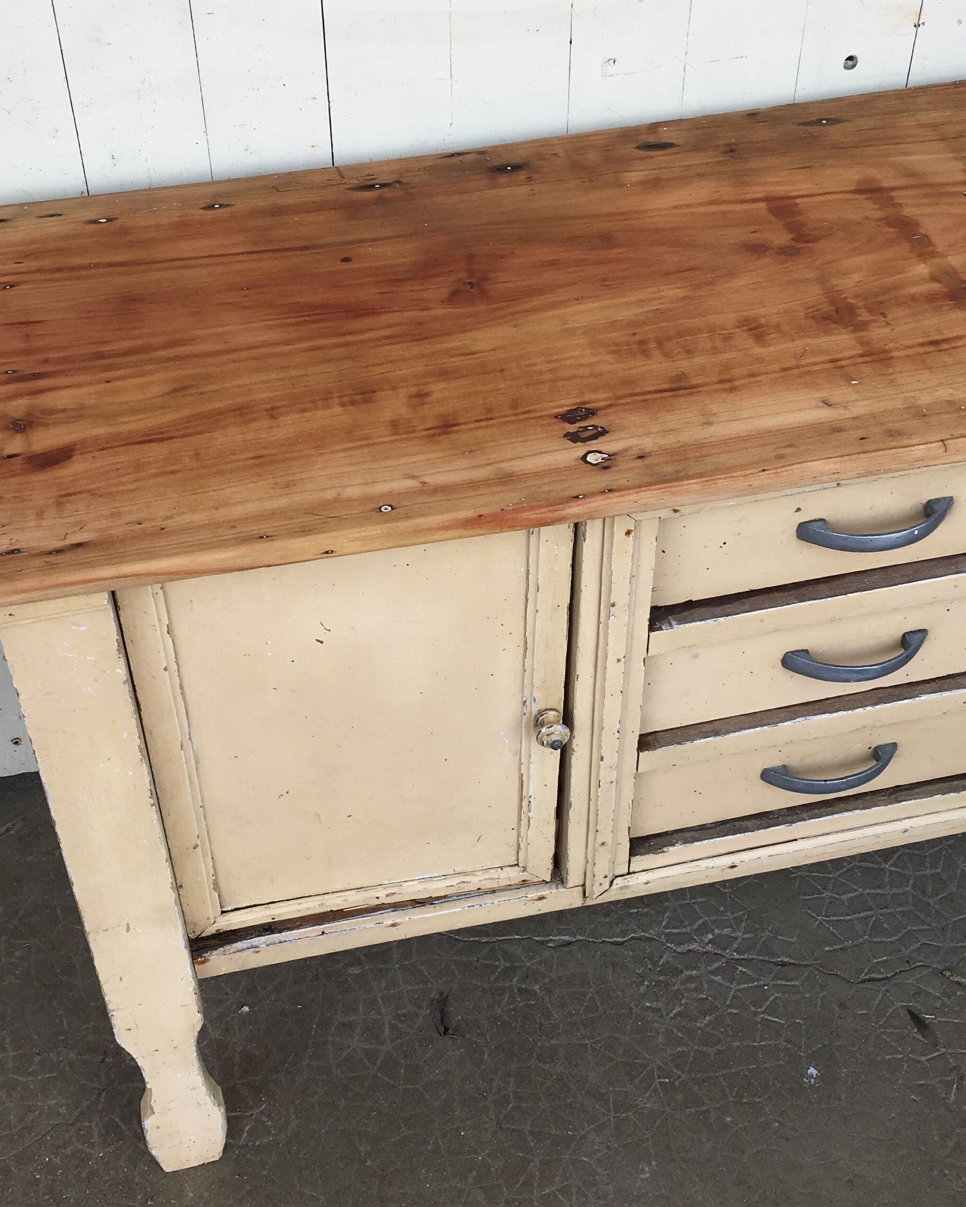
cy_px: 451
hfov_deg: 33.4
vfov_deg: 40.9
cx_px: 437
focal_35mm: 45
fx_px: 1608
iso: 25
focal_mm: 4.15
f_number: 2.2
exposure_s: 1/174
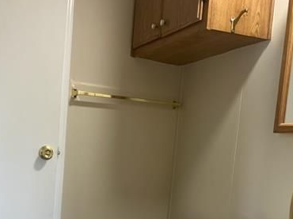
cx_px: 108
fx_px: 381
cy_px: 187
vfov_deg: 31.0
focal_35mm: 45
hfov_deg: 41.8
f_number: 1.6
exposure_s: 1/60
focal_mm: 5.1
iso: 100
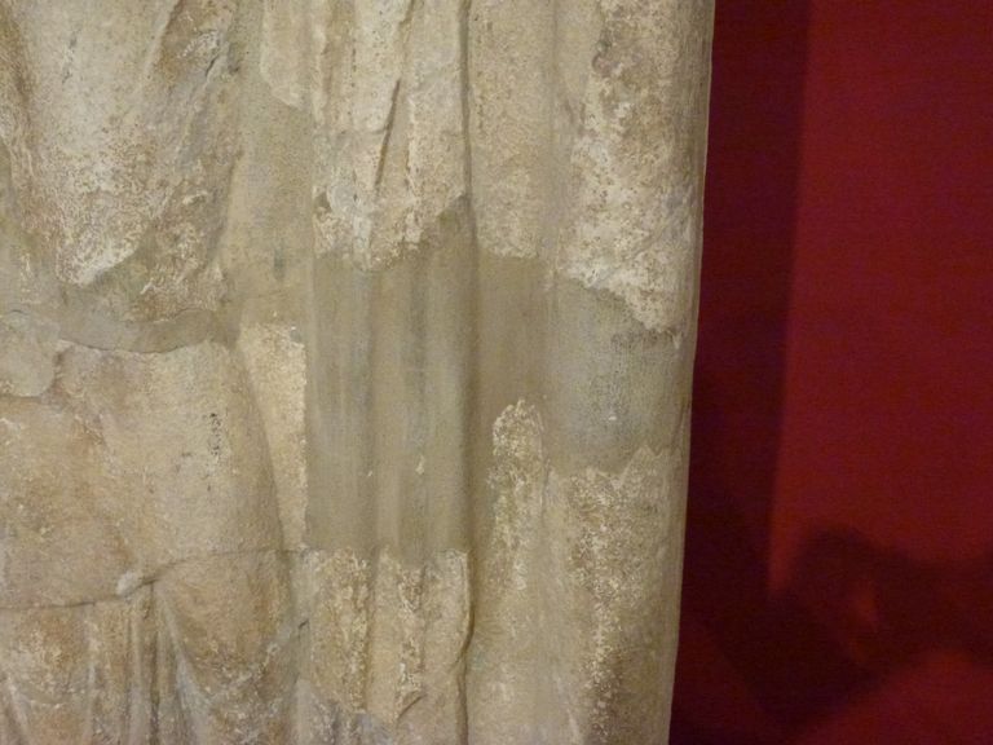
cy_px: 372
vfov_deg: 37.7
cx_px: 496
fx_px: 1090
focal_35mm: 38
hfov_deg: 49.0
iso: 800
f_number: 3.8
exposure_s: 1/30
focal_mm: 6.8
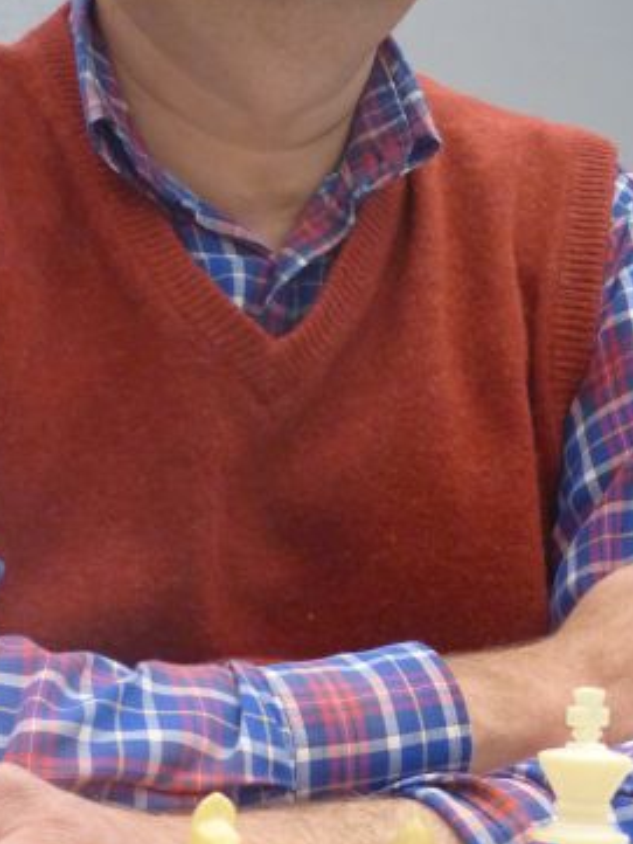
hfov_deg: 14.2
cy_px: 328
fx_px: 2534
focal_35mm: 104
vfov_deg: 18.9
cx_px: 491
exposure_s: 1/60
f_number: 2.8
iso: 320
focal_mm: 7.8
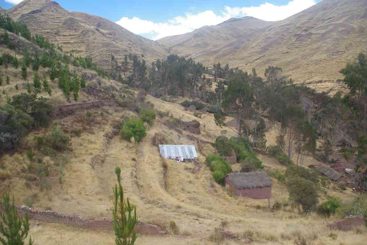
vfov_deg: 41.7
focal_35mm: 32
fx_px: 321
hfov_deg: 59.5
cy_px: 122
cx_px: 184
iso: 200
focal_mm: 21
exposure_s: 1/50
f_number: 9
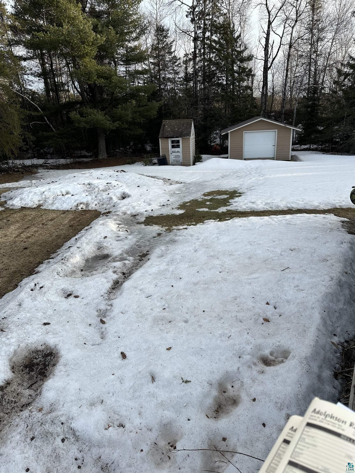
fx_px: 328
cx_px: 178
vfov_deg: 71.6
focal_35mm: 24
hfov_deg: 56.8
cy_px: 236
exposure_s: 1/1692
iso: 80
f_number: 1.78
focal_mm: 6.86
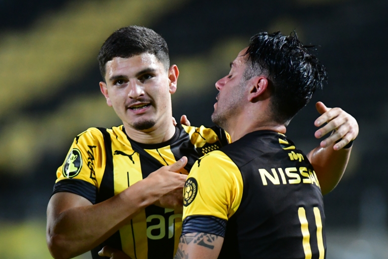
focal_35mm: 603
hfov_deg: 3.4
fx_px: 6501
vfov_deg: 2.3
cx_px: 144
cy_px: 169
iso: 4500
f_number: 2.8
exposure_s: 1/640
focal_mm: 300
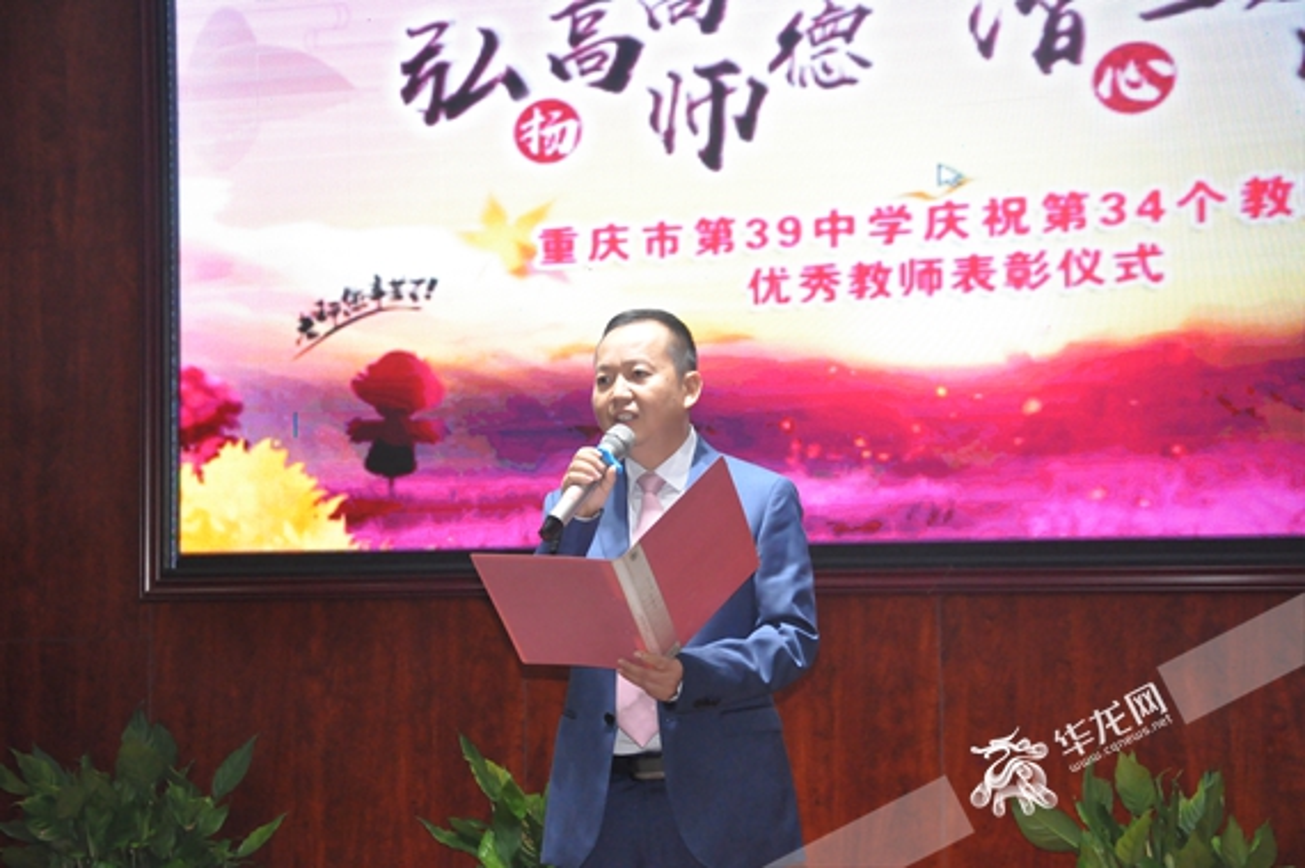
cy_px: 434
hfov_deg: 23.4
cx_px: 652
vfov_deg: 15.7
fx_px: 3151
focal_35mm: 87
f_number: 5
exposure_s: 1/200
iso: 2500
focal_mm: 58
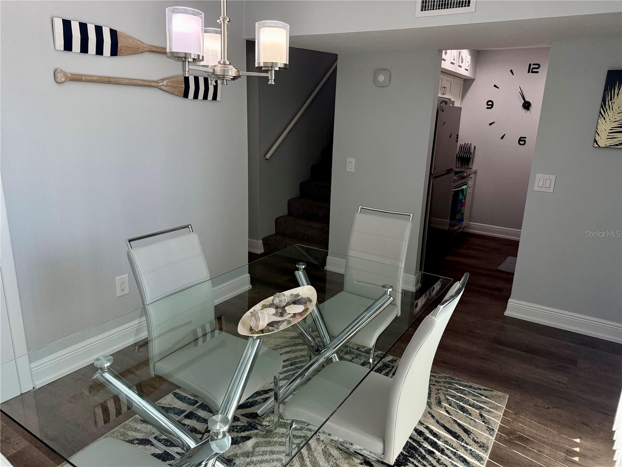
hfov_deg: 71.6
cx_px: 311
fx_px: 431
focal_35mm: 24
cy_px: 234
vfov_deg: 56.8
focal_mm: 6.76
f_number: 1.78
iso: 200
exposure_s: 1/232
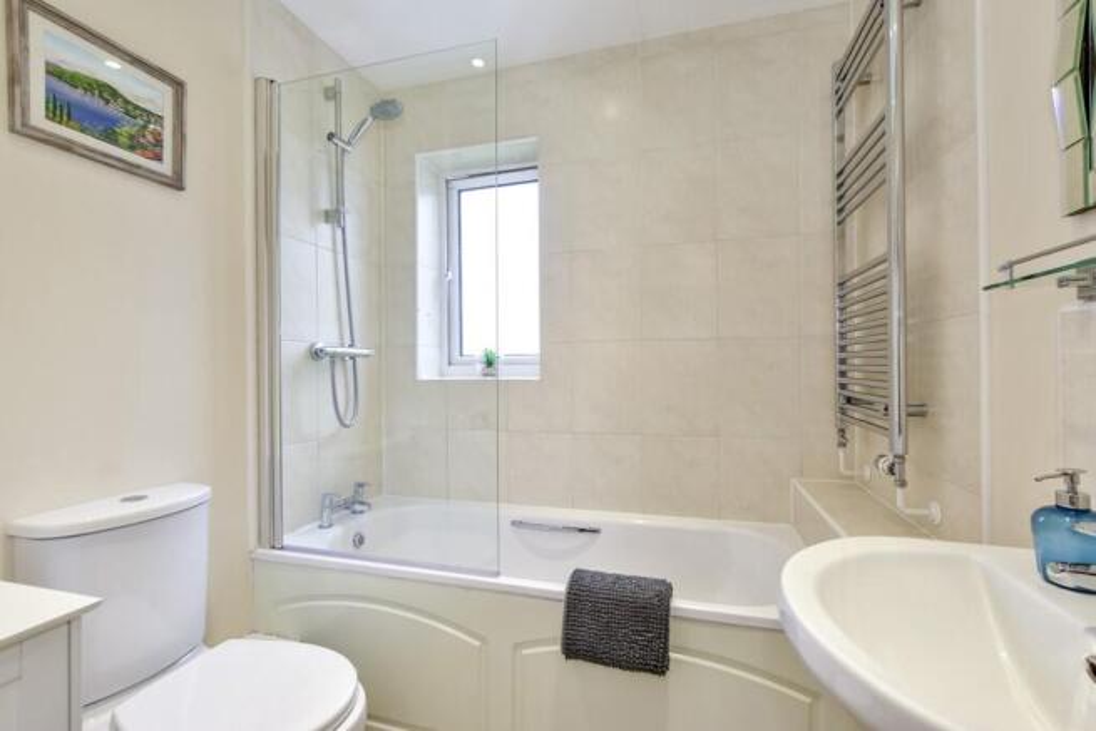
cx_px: 548
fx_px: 457
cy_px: 366
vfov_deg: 77.4
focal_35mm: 15
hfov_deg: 100.4
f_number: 8
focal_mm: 10
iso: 640
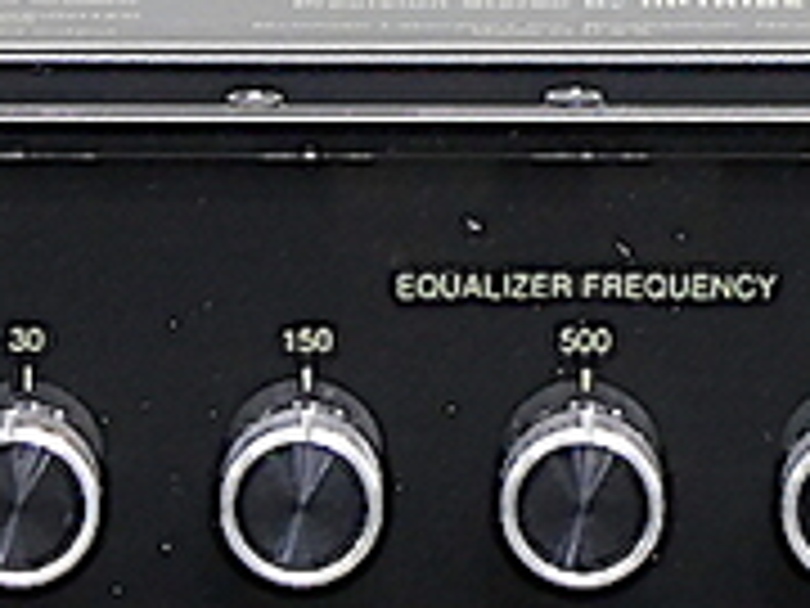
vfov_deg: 2.1
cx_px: 248
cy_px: 311
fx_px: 16894
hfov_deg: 2.7
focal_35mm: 722
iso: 200
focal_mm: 24.2
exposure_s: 1/4
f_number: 5.3
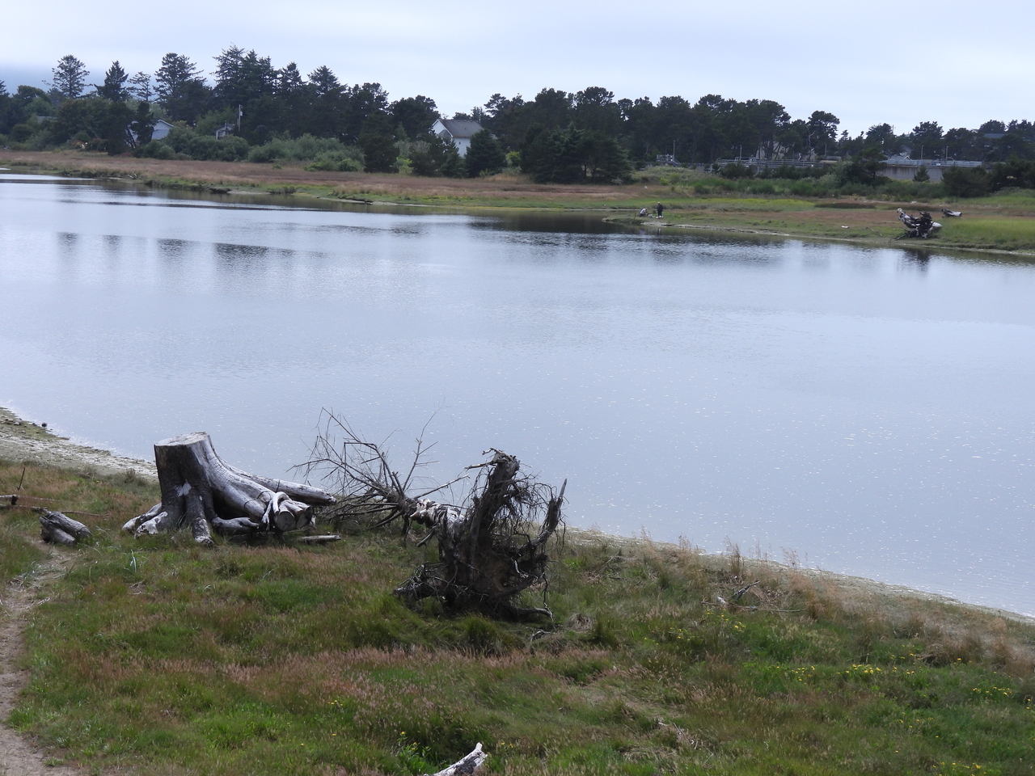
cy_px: 388
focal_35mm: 75
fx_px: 2242
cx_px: 518
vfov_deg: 19.6
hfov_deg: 26.0
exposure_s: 1/1000
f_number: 3.5
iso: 100
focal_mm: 13.4
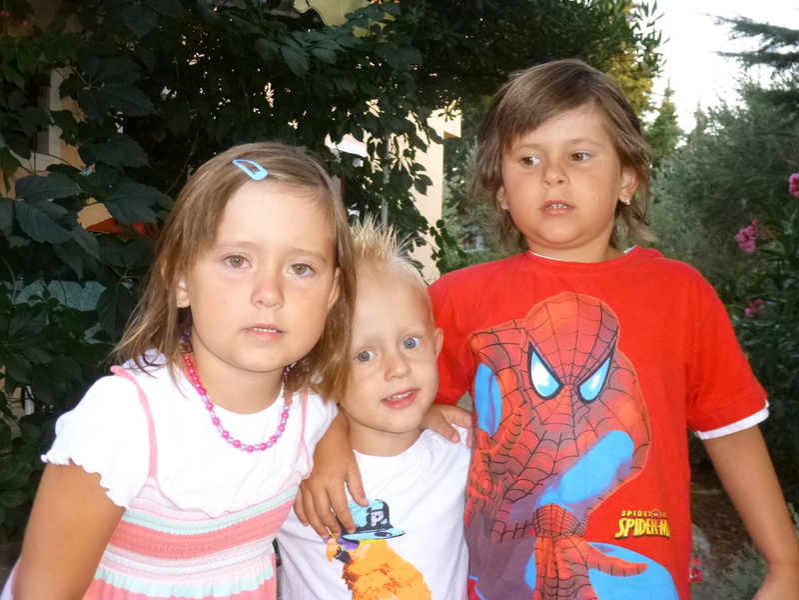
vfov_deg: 36.8
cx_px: 400
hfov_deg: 47.9
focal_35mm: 39
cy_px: 300
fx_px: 900
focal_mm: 6.9
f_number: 3.7
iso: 400
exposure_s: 1/60
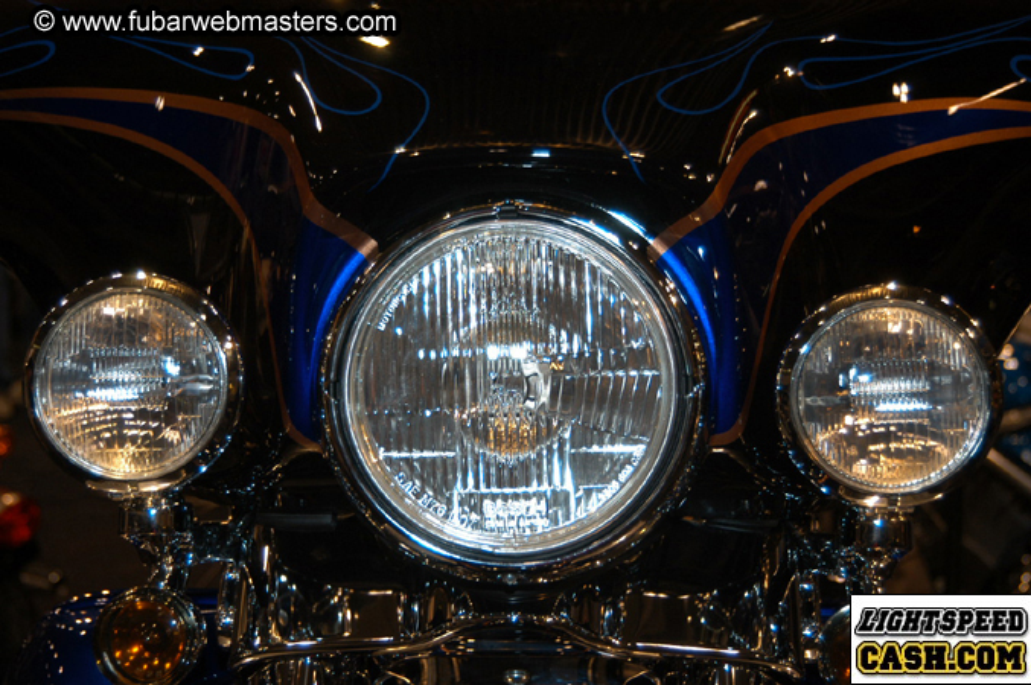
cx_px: 516
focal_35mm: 68
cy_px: 342
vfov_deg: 20.1
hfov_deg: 29.9
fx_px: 1931
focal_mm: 45
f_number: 5
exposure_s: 1/60
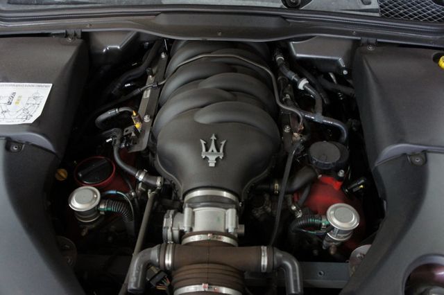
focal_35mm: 33
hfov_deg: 57.2
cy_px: 148
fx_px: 407
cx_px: 222
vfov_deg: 39.9
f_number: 4
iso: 1600
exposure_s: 1/40
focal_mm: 22
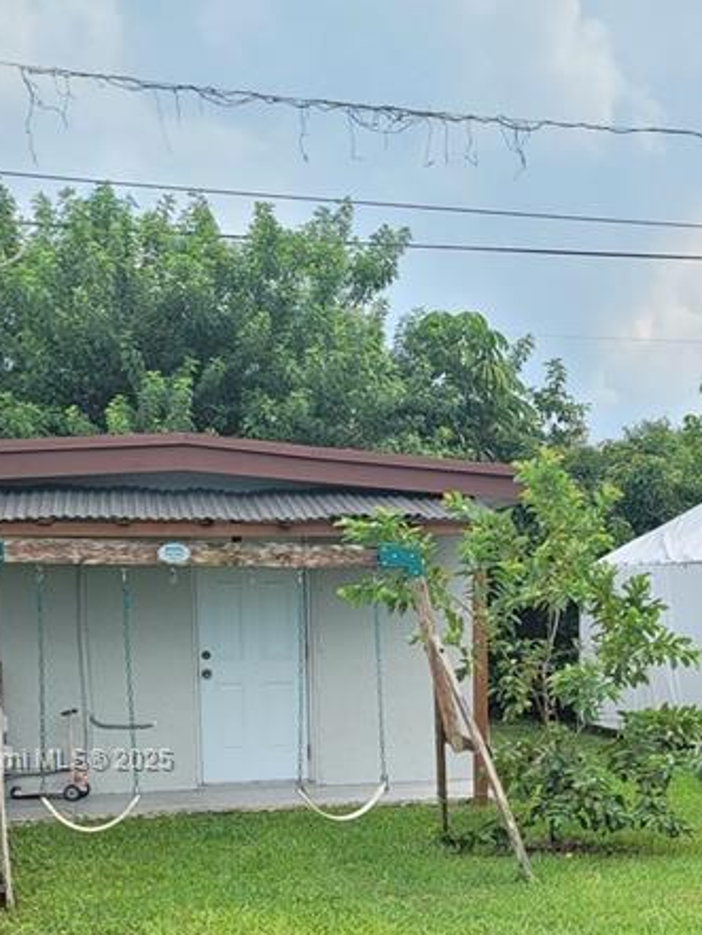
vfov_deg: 27.9
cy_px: 761
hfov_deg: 20.8
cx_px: 738
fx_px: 1838
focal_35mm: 68
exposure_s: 1/312
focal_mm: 7
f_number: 1.8
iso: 20
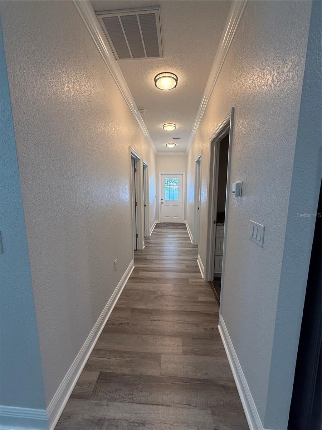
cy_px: 215
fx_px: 174
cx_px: 161
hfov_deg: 85.7
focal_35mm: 14
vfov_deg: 102.1
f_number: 2.2
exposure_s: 1/120
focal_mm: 2.22
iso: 160
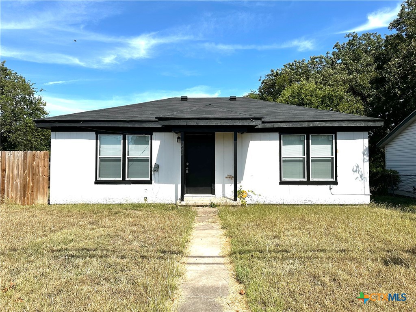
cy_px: 156
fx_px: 288
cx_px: 208
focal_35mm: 24
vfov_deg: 56.8
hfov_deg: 71.6
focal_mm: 6.86
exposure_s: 1/6623
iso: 80
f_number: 1.78
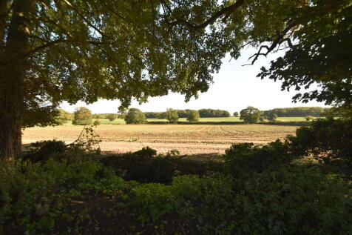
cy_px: 118
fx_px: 147
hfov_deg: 100.4
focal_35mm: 15
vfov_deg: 77.3
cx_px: 176
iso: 200
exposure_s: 1/250
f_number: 5.6
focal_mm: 10
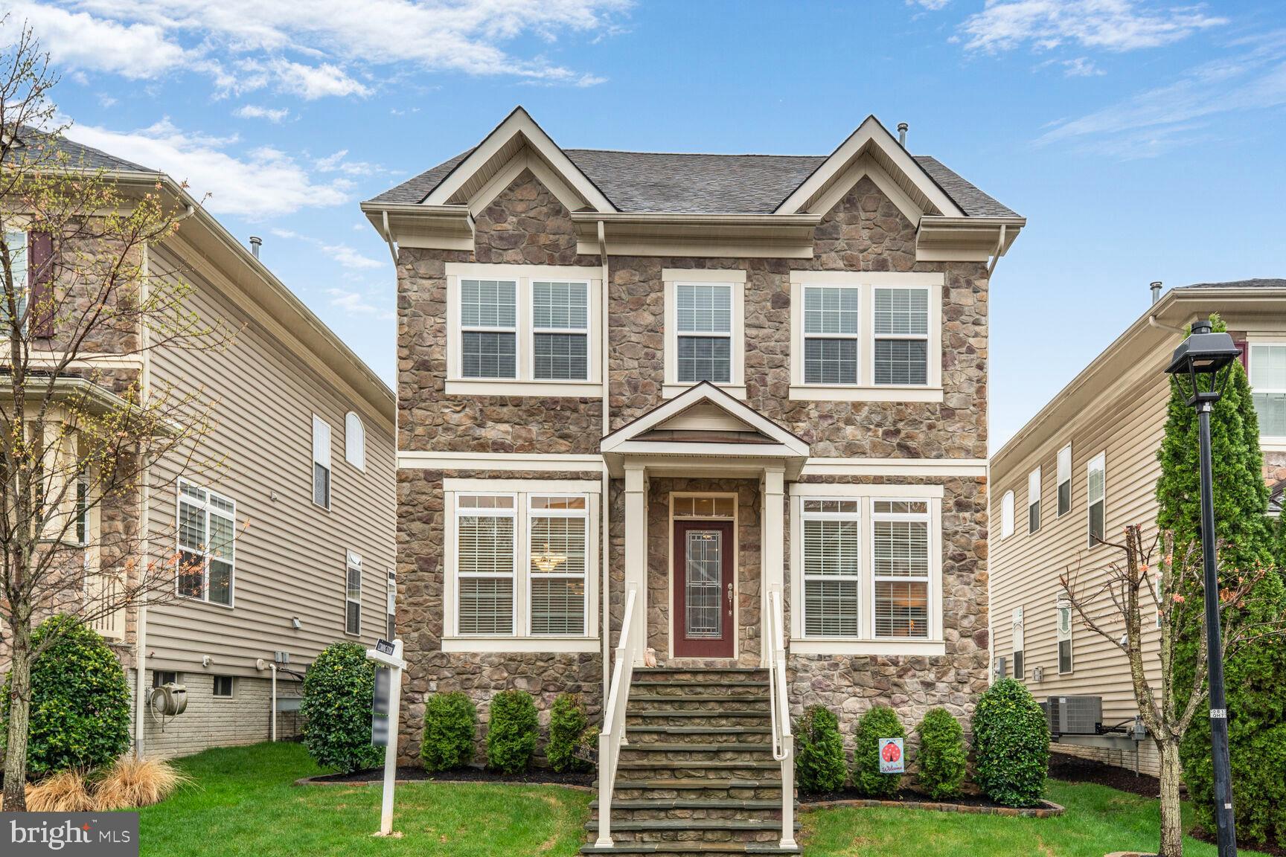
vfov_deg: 81.2
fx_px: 500
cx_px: 643
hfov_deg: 104.3
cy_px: 428
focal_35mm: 14
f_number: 8
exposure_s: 1/45
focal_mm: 14
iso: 640
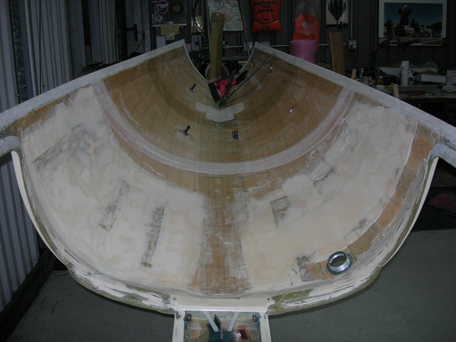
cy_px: 171
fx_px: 501
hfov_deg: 49.0
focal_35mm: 38
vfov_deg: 37.7
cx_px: 228
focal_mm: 7.8
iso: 64
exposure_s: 1/60.1
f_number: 2.8
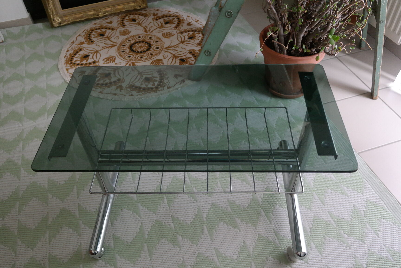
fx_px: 334
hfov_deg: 61.9
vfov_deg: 43.6
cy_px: 134
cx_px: 200
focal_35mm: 30
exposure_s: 1/40
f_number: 3.5
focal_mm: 20
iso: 1600
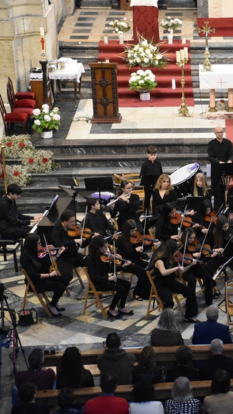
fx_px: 1349
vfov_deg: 17.4
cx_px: 308
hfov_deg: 9.7
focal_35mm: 123
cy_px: 208
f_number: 4.8
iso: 3200
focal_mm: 52
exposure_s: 1/25
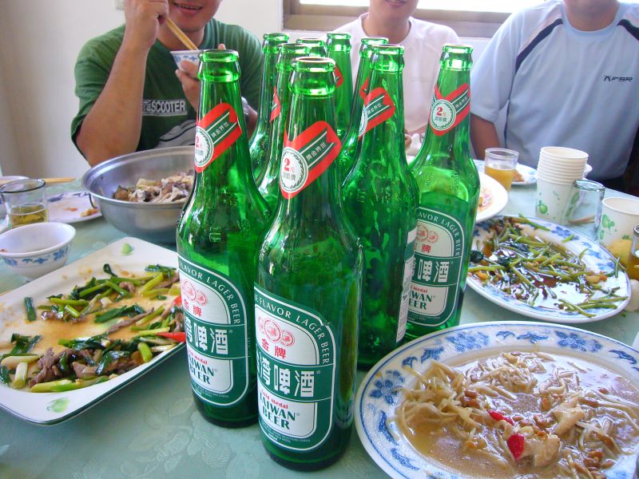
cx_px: 320
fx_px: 517
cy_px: 240
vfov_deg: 49.7
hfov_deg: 63.4
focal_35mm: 28
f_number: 2.8
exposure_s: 1/40
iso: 200
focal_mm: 4.6
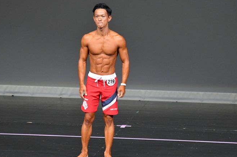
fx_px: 2895
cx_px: 122
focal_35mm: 440
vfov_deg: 3.1
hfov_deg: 4.7
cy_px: 88
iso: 5000
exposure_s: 1/400
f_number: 5.6
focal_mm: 250
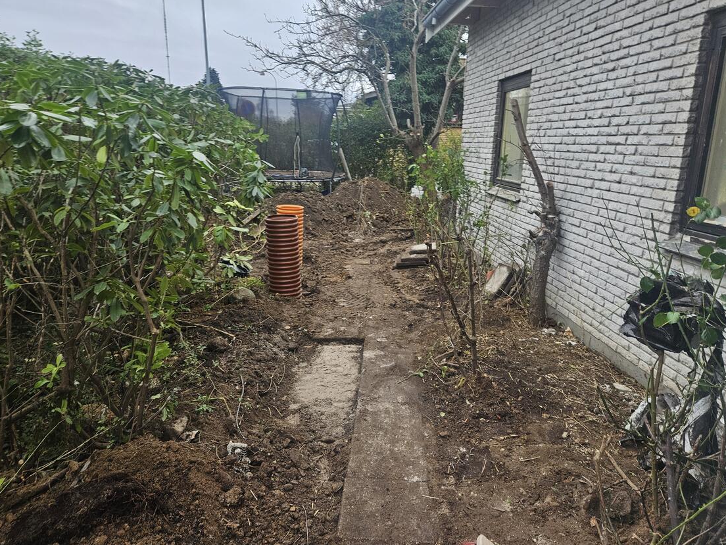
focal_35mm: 24
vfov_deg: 56.8
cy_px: 261
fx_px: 503
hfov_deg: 71.6
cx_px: 364
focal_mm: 5.4
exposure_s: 1/100
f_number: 1.8
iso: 50
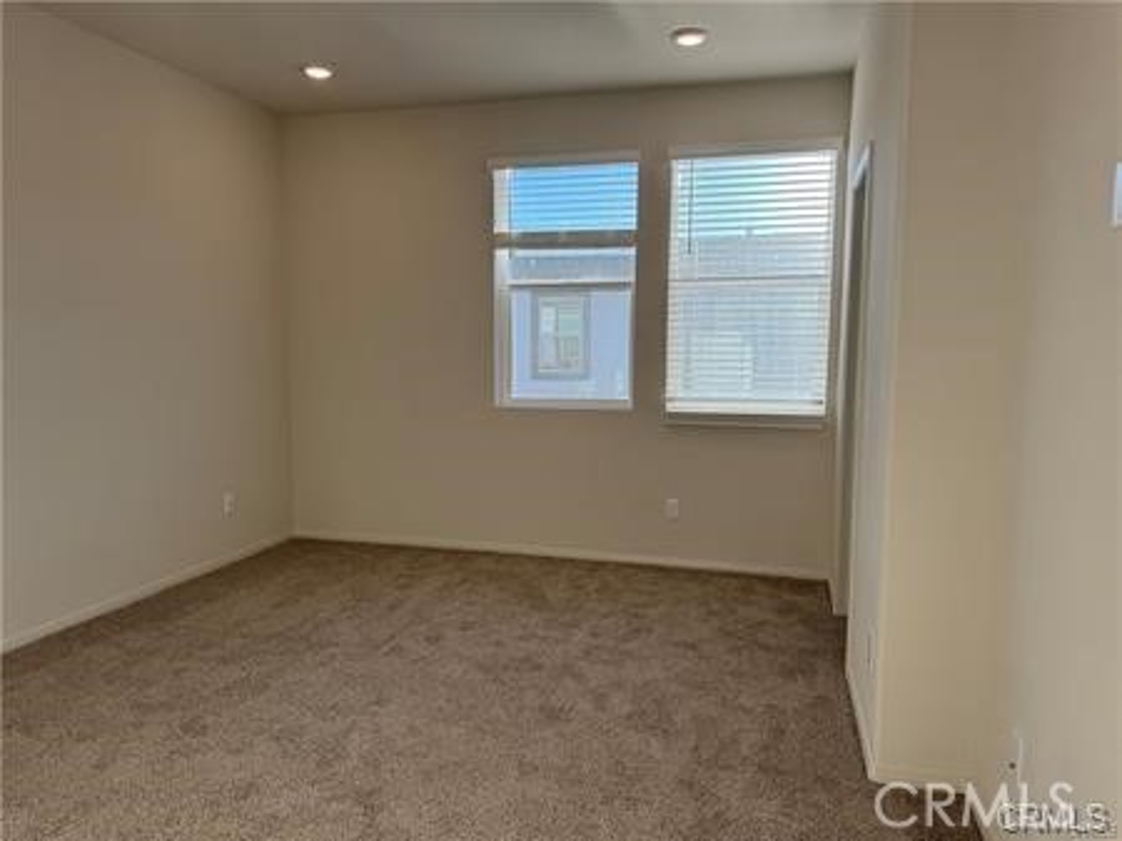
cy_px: 420
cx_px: 561
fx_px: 777
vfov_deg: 56.8
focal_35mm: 24
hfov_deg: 71.6
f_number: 1.78
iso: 80
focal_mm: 6.76
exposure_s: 1/514
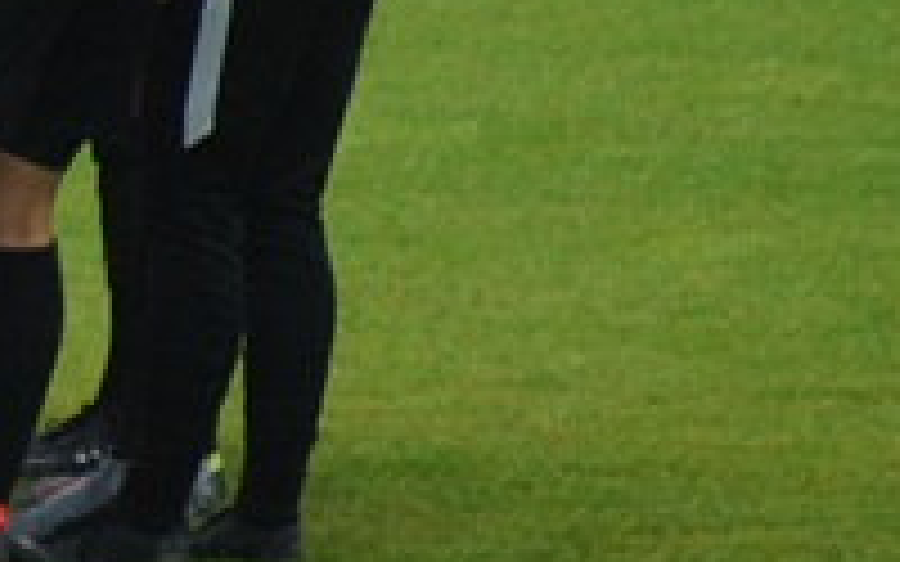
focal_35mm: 1833
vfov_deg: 0.7
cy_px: -160
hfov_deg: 1.1
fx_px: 44960
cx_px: -603
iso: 800
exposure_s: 1/500
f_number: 5.6
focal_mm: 300
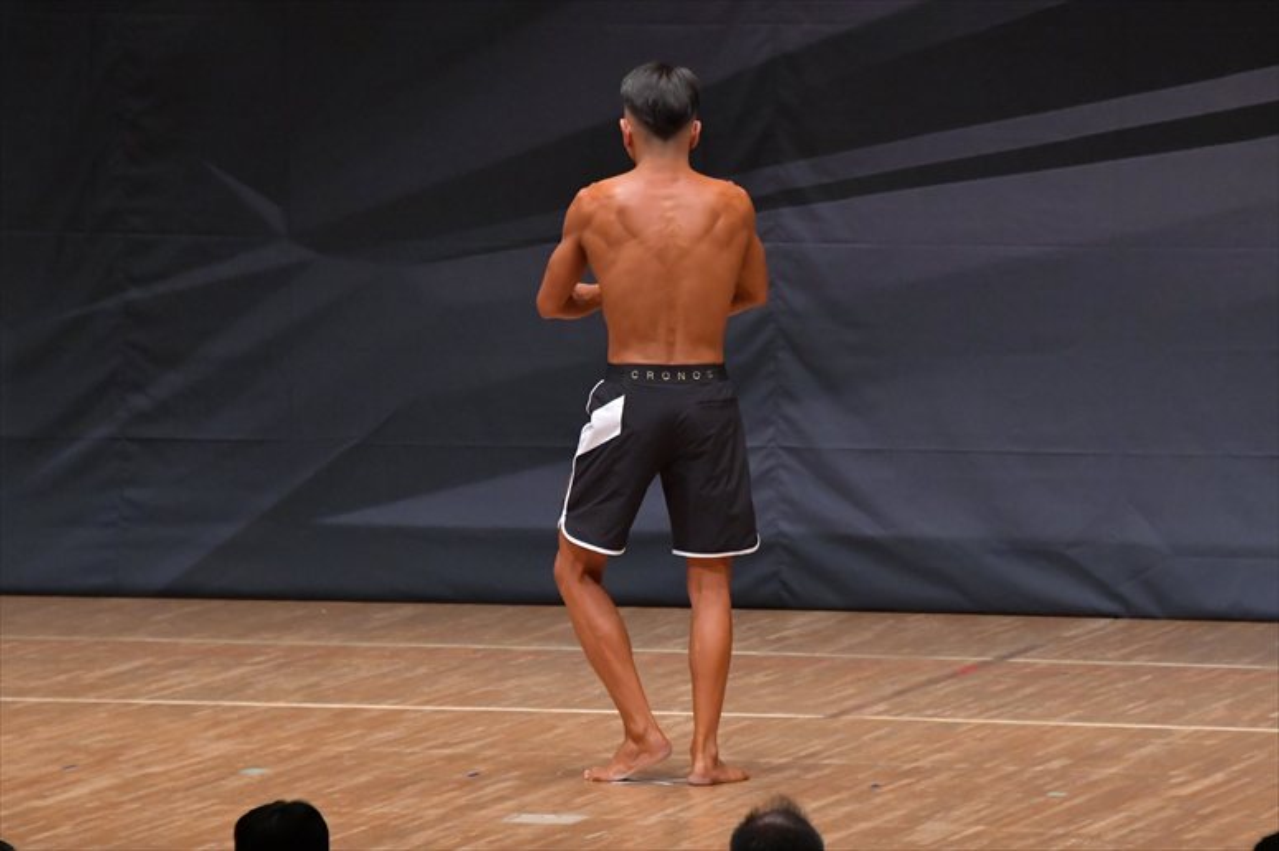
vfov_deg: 4.8
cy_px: 426
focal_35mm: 285
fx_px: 10121
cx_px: 640
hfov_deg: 7.2
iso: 6400
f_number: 5.6
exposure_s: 1/400
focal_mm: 190
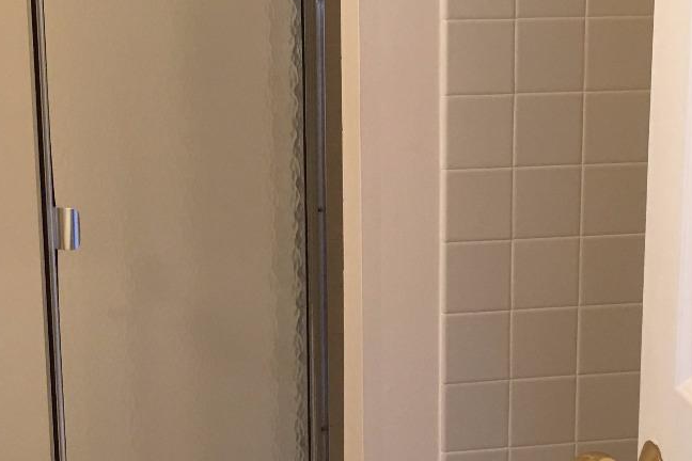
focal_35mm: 67
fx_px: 1288
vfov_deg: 20.3
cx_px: 296
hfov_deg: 30.0
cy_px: 269
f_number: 2.2
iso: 50
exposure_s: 1/15
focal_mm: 4.15
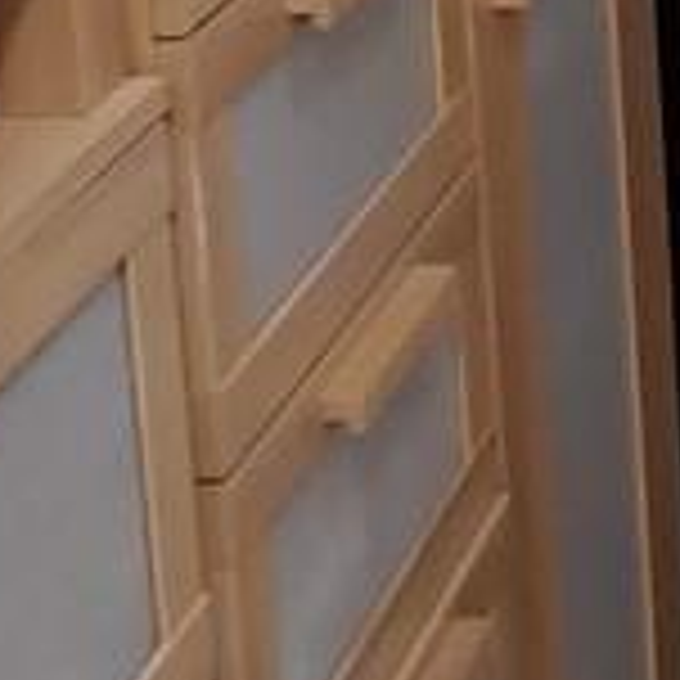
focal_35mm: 122
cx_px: 1301
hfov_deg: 12.7
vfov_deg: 13.0
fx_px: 2711
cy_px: -509
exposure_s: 1/59
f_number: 2.2
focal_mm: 1.8
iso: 400
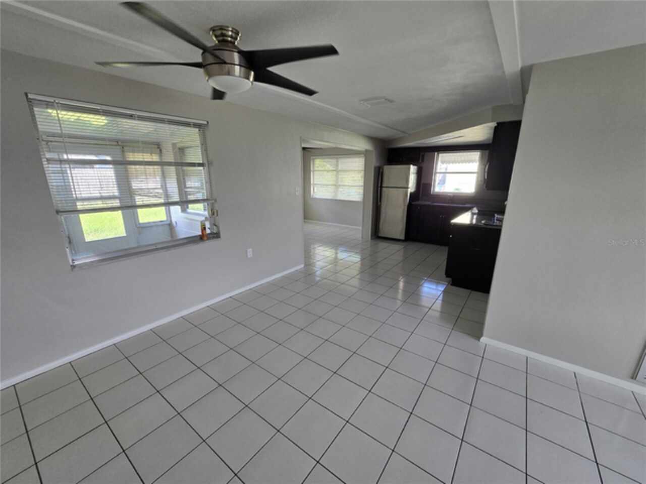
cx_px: 323
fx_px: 243
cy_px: 242
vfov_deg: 89.9
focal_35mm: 13
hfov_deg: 106.2
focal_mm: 2.2
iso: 80
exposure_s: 1/60
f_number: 2.2
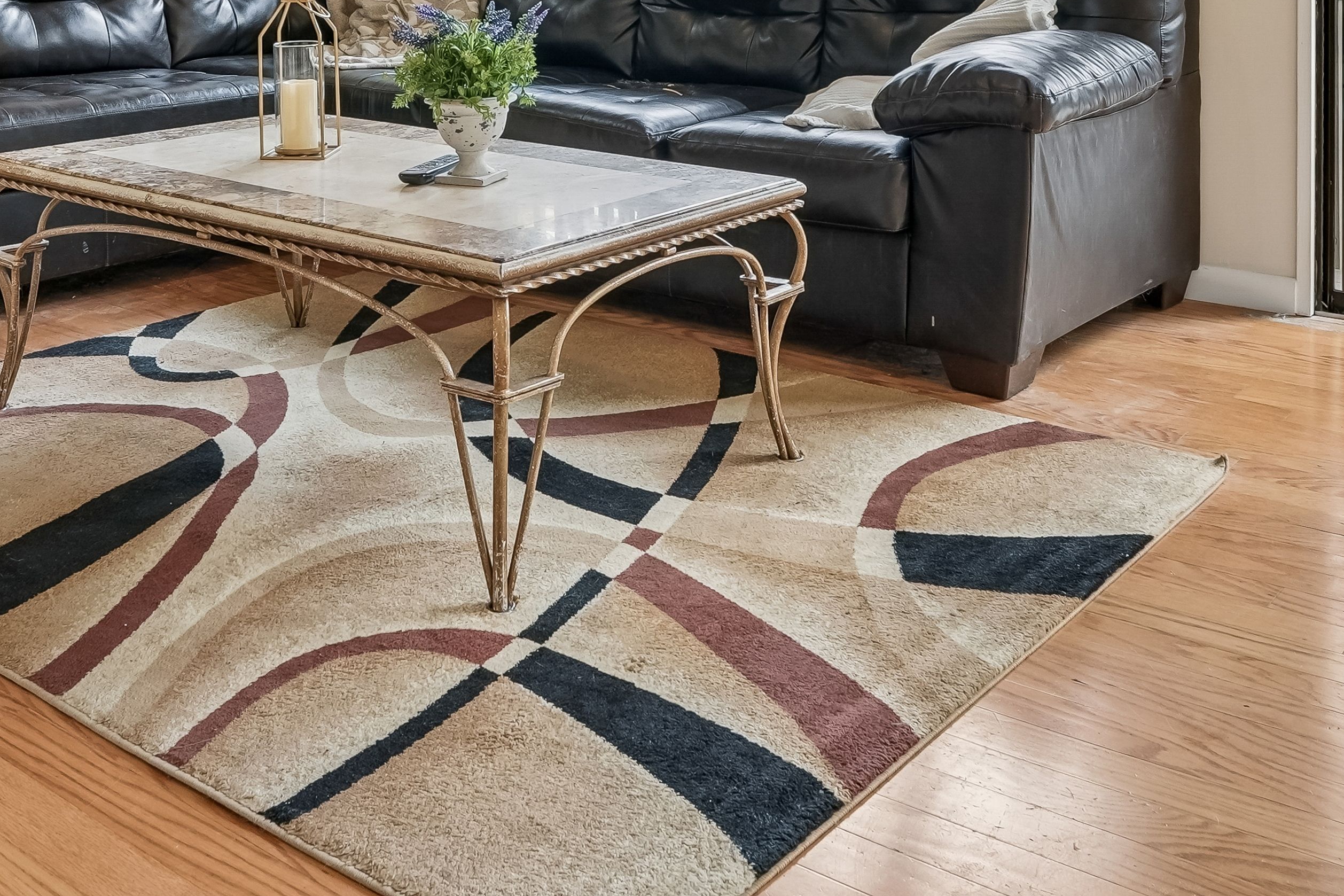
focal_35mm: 39
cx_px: 718
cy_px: -203
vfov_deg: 29.1
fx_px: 1456
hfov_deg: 49.5
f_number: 8
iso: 400
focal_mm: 14
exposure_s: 1/20
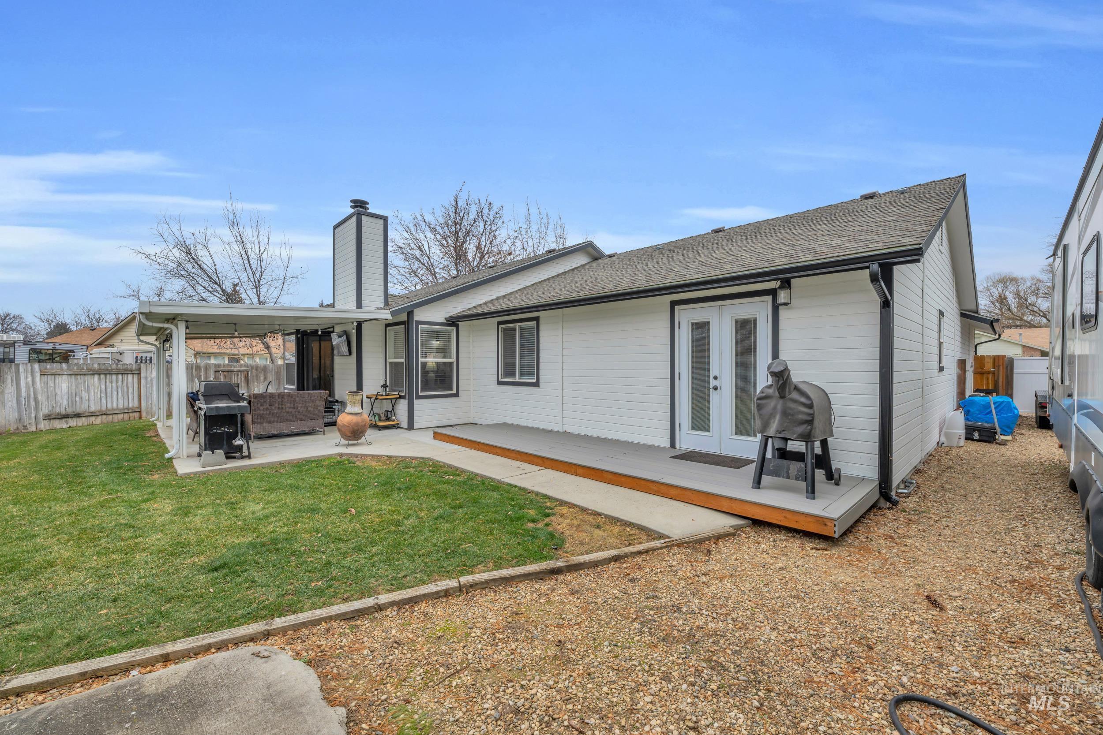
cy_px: 368
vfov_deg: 81.2
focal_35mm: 14
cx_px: 552
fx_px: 429
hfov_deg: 104.3
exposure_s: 1/50
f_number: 9
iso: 100
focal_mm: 14
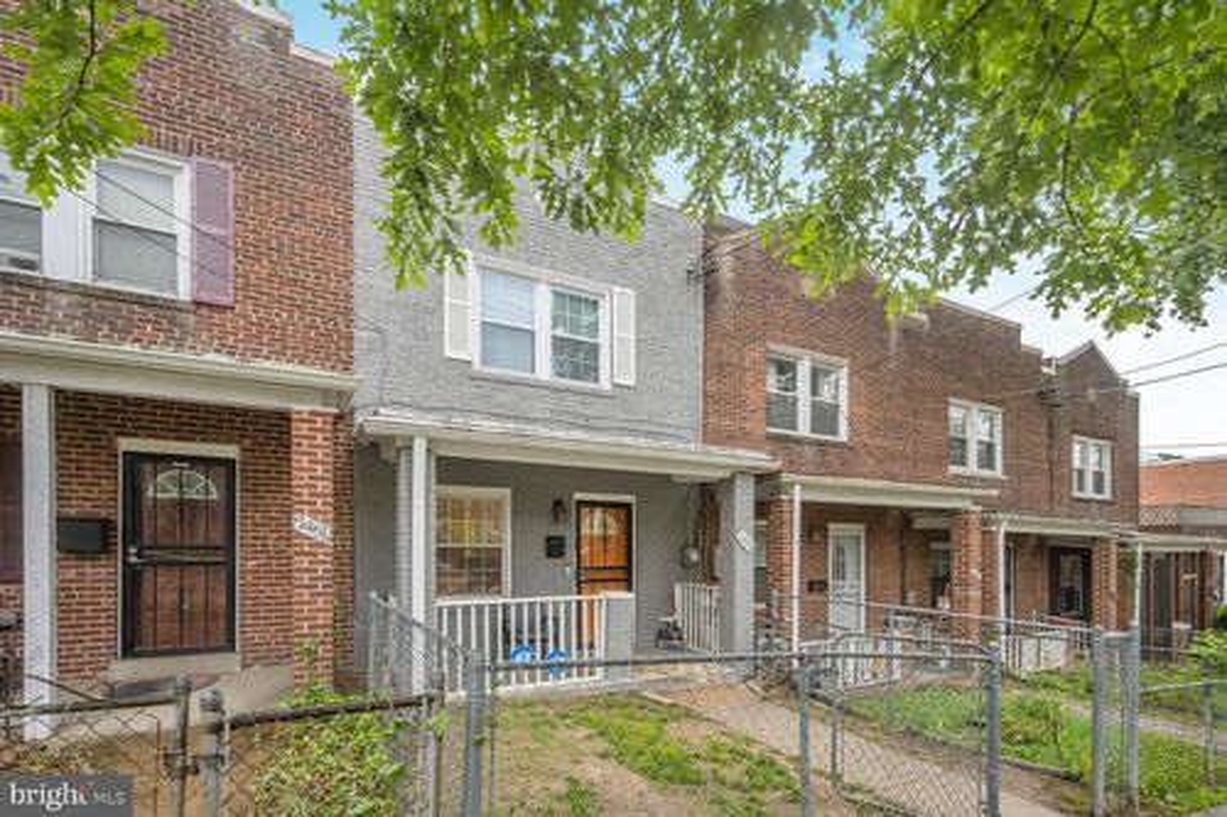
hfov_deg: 98.6
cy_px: 408
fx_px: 528
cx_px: 614
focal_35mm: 16
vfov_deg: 75.5
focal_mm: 15.5
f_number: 9
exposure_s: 1/15
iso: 200
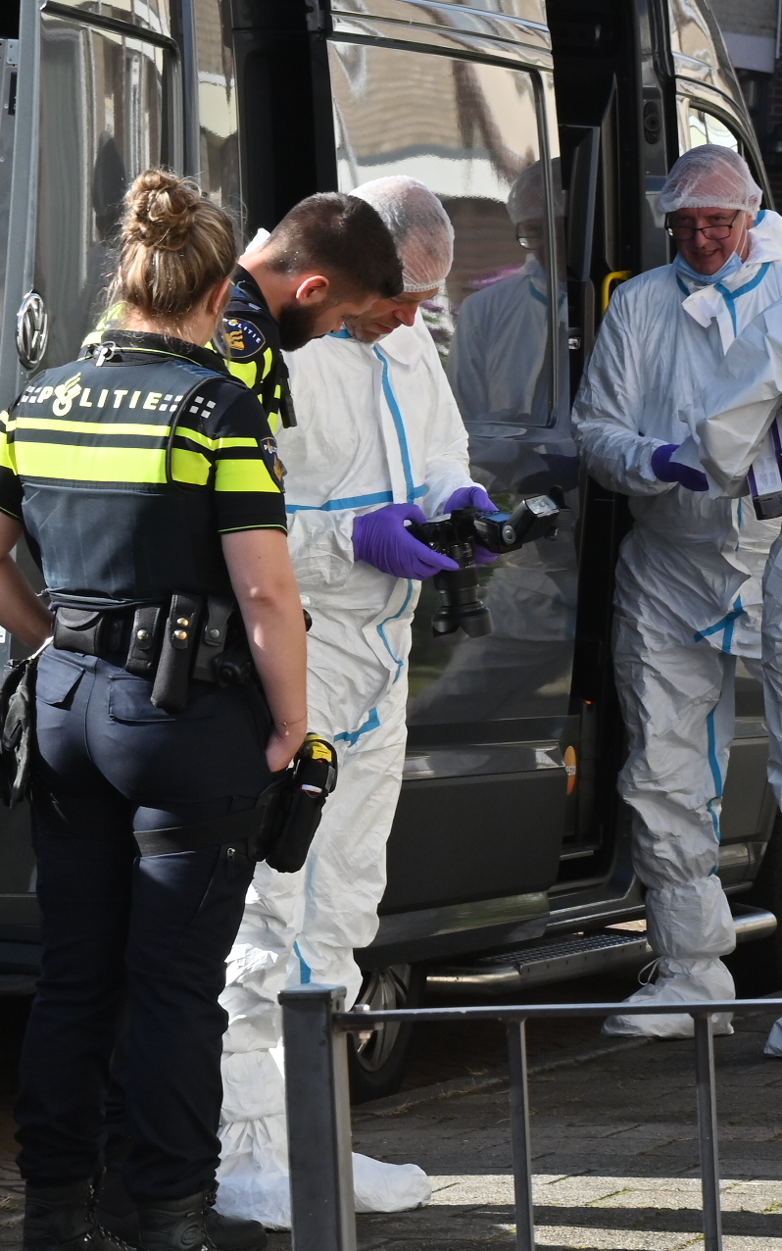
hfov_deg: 4.8
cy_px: 625
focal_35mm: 276
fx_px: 9407
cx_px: 651
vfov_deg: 7.6
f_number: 16
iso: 400
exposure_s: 1/200
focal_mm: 120
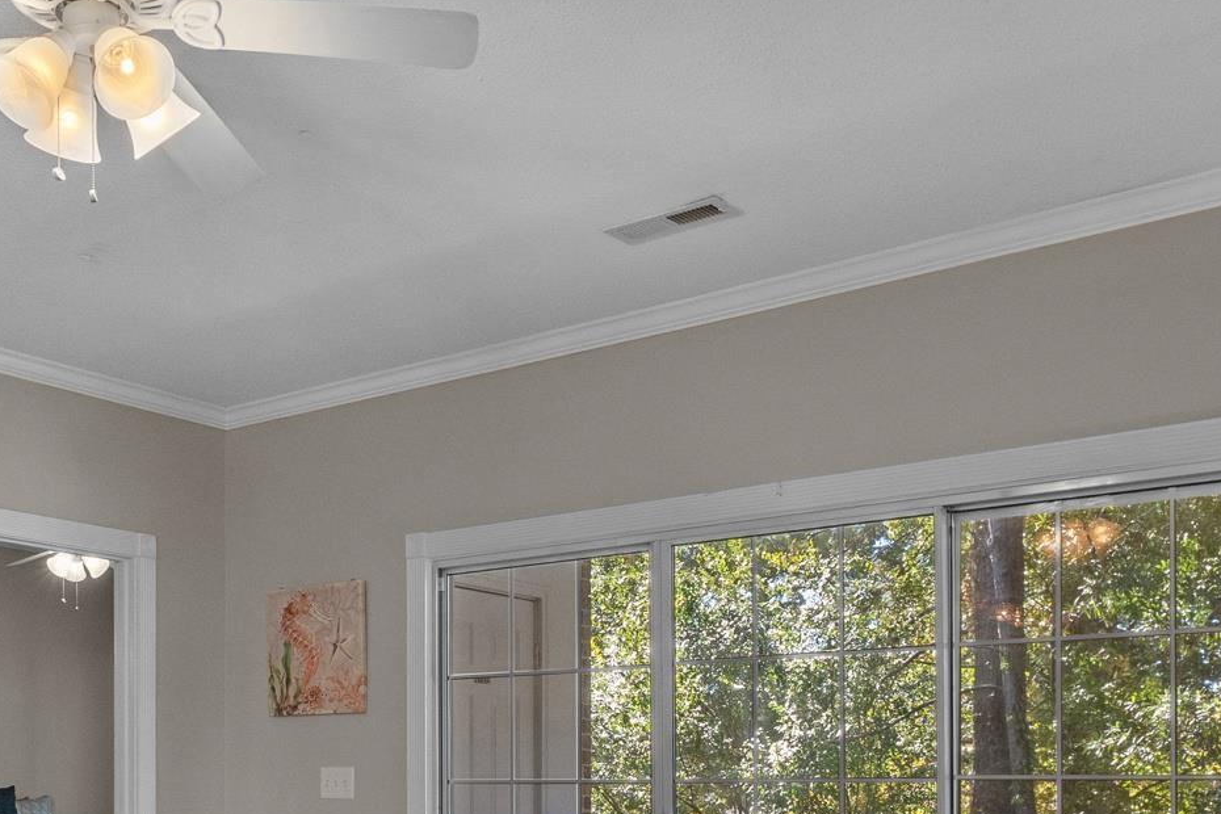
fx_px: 1458
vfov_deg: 28.8
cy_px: 855
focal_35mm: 43
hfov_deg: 44.0
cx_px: 311
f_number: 8
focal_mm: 16
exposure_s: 1/15
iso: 1000
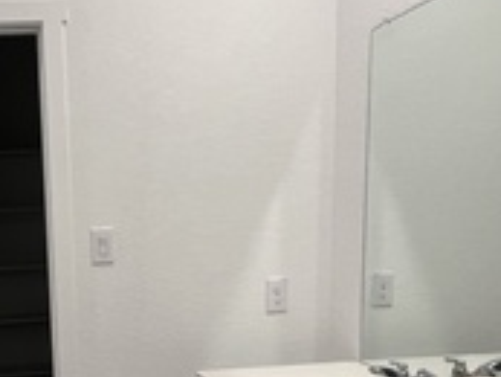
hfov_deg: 37.4
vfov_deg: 28.4
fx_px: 695
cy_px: 380
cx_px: 64
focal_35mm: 48
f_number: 1.8
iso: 160
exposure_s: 1/120
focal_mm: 1.57
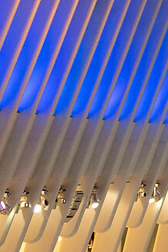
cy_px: -116
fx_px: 1232
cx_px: 407
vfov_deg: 11.3
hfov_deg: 7.3
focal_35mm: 176
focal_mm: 24
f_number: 4
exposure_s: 1/125
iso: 1000
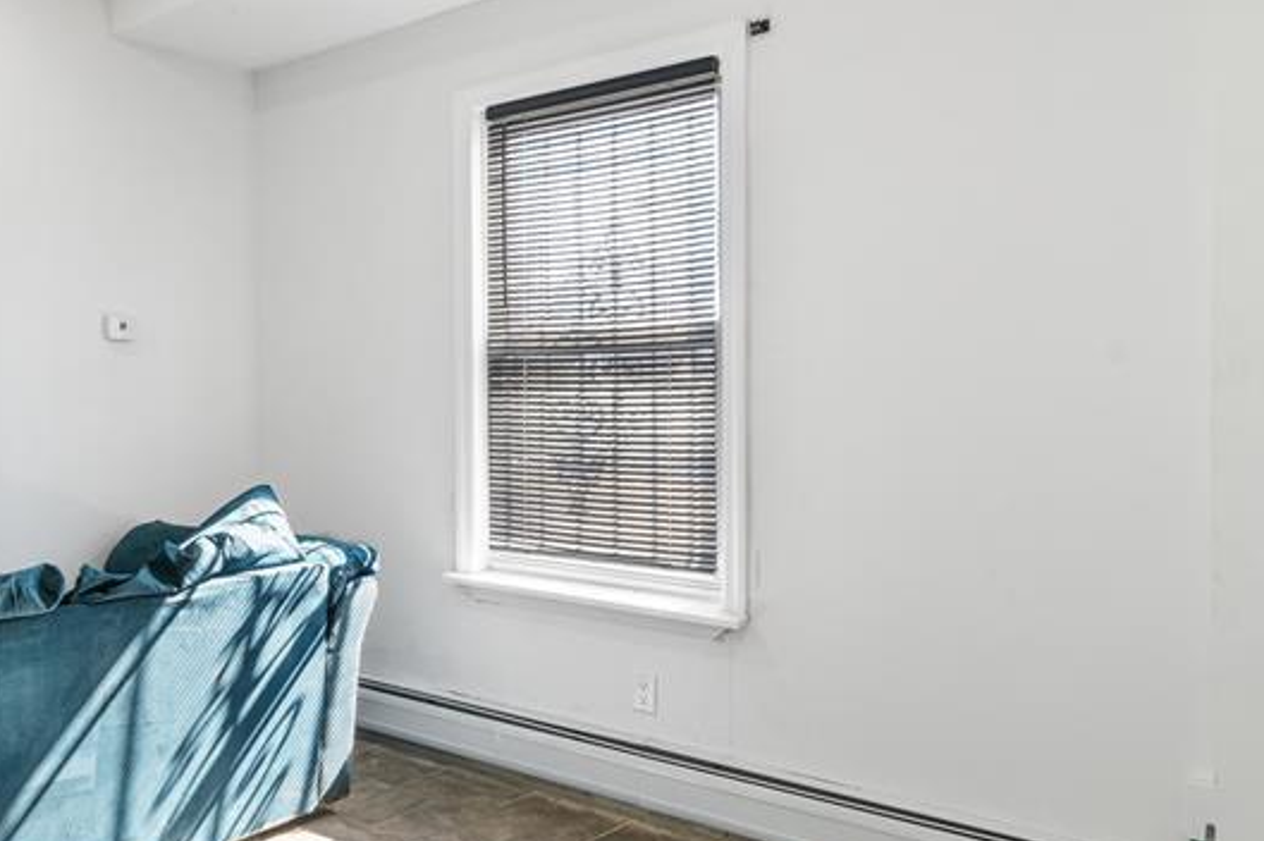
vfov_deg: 42.2
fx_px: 1088
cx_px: 174
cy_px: 389
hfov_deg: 54.2
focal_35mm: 31
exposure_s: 1/10
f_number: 8
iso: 400
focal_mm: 16
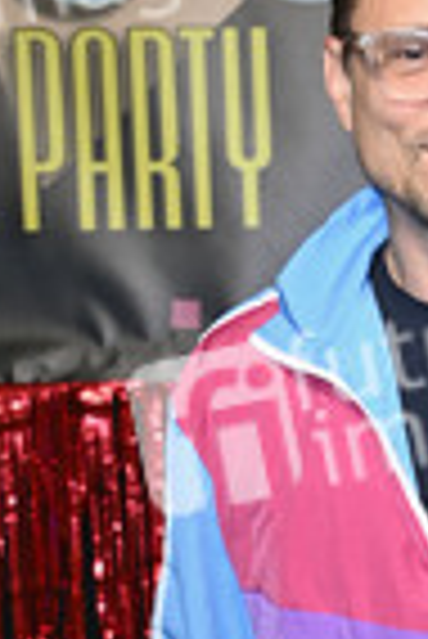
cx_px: 491
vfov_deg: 14.9
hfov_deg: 10.1
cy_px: 634
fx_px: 2401
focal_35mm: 135
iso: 2000
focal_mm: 48
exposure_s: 1/250
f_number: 5.6
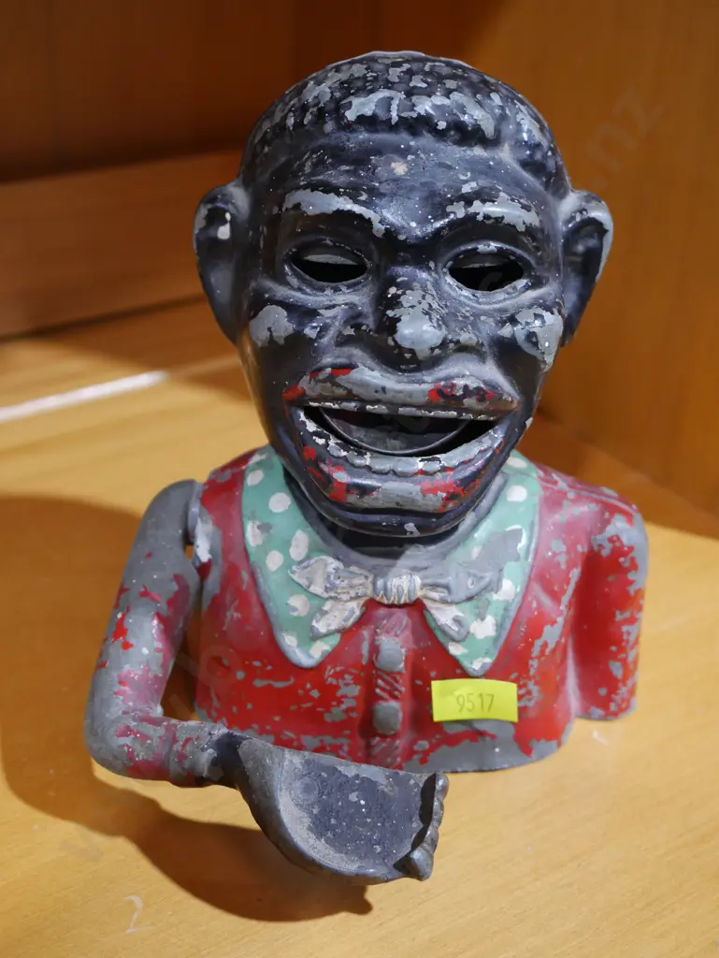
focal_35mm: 50
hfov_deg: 29.1
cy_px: 479
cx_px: 360
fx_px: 1384
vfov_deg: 38.2
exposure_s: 1/60
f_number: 5.3
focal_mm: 25
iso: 1600
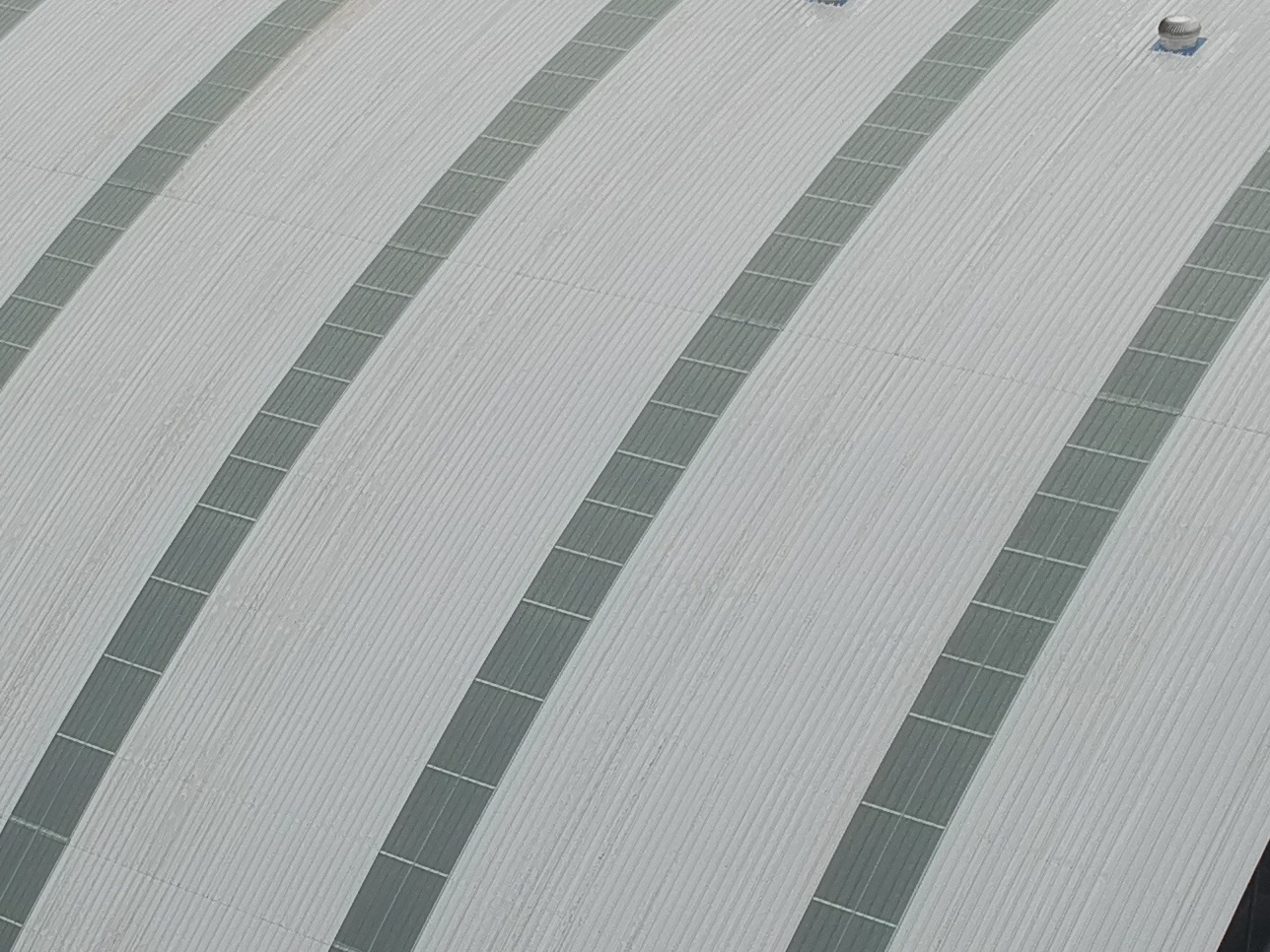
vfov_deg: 19.0
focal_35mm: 77
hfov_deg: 24.9
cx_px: 262
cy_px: 738
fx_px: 2825
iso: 100
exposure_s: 1/640
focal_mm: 4.49
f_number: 2.6
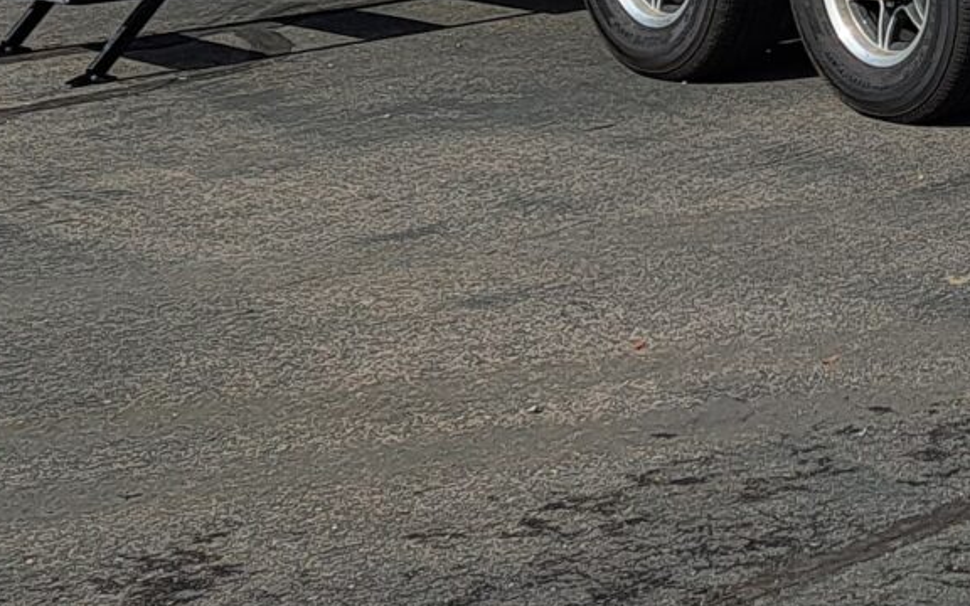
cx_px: 1758
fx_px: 2987
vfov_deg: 11.0
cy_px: -396
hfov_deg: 15.7
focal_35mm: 113
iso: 50
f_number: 1.8
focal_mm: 5.23
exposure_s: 1/2538
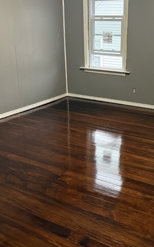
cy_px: 115
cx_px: 122
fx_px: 255
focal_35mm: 38
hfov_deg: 32.7
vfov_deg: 51.5
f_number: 1.78
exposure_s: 1/60
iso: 640
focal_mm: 6.76
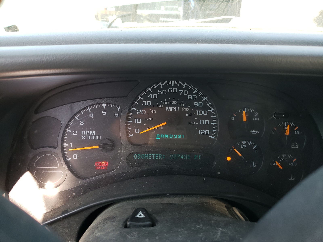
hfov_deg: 67.3
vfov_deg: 53.1
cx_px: 162
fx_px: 243
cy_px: 121
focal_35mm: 26
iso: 72
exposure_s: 1/100
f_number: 1.5
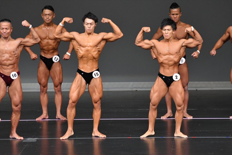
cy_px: 78
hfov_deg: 6.5
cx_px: 116
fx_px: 2029
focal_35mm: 315
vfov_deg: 4.4
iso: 4000
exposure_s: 1/400
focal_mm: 210
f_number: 5.6
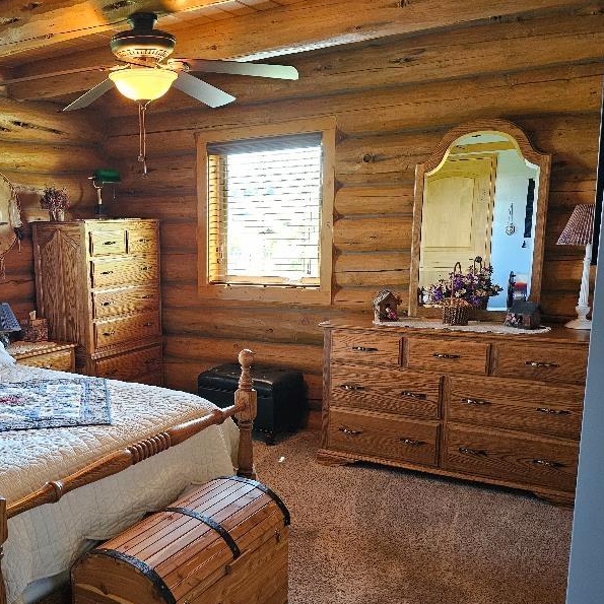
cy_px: 358
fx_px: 691
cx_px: 151
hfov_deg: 45.6
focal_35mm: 35
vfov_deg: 47.0
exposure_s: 1/120
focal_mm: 6.3
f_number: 1.7
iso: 800
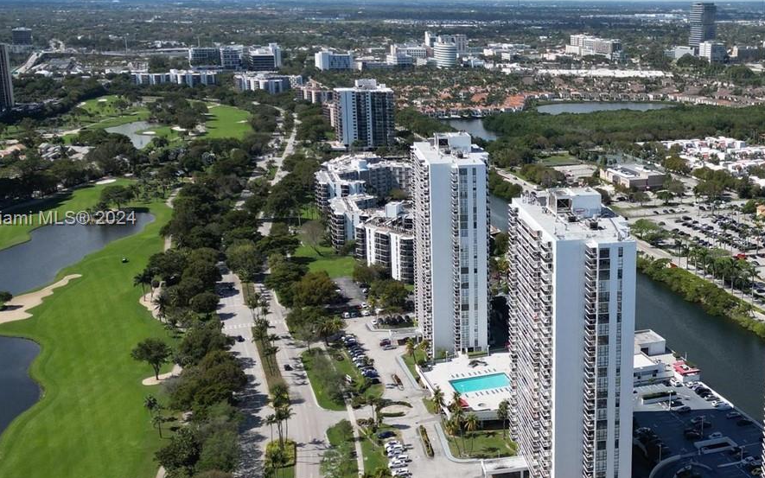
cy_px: 220
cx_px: 551
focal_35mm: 46
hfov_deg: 42.5
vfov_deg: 28.0
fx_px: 959
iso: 130
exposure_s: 1/4000
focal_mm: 6.72
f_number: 1.7
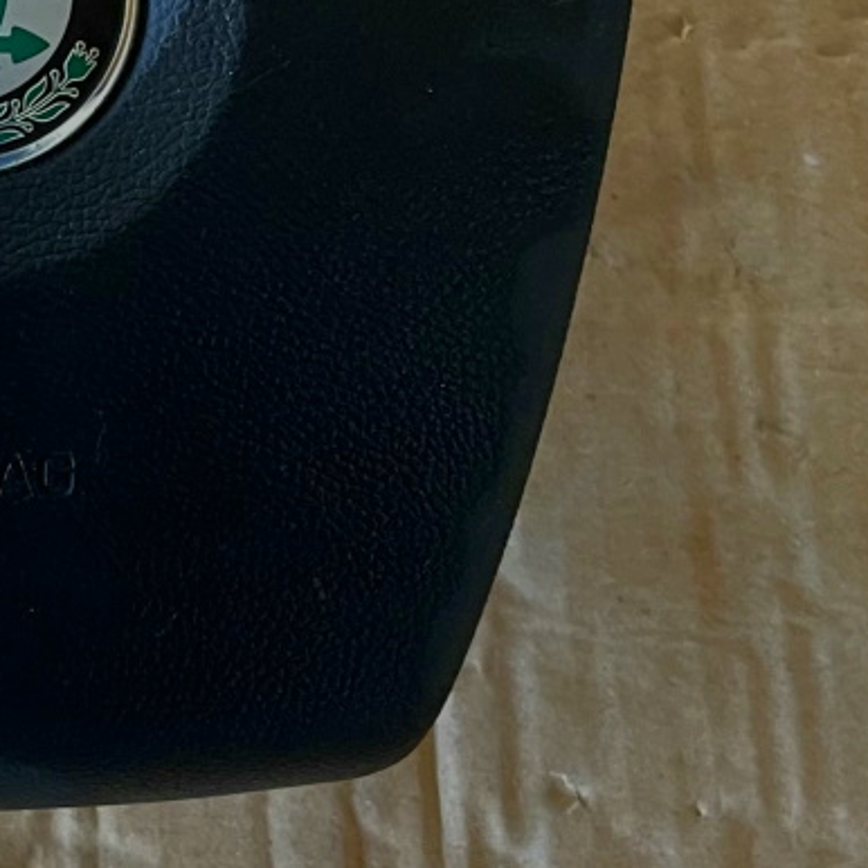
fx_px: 1731
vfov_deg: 27.5
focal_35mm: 61
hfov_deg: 26.9
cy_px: 153
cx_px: 38
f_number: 1.6
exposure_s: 1/60
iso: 320
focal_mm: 5.1
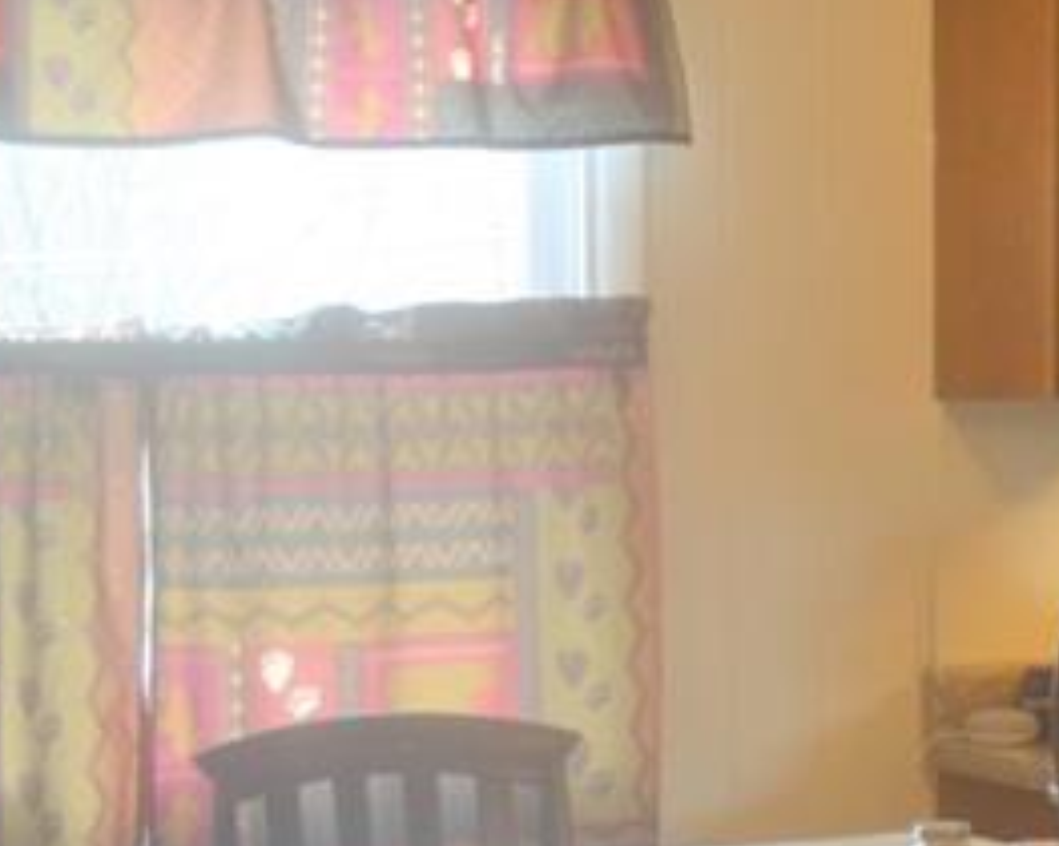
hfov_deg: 15.4
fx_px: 3758
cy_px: 578
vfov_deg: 12.8
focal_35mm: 120
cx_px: 1293
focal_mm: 28
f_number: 4.5
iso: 560
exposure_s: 1/60
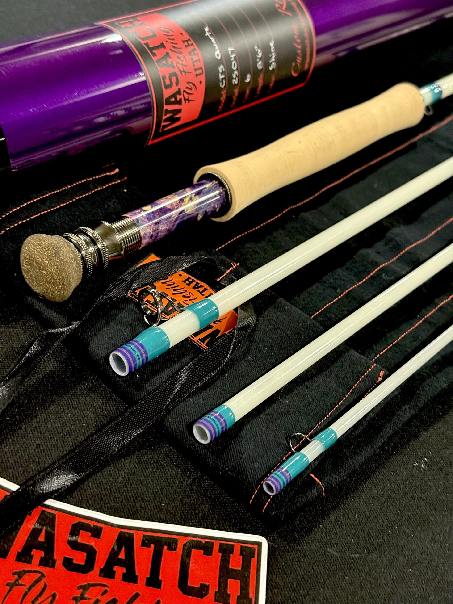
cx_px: 226
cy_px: 302
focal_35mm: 48
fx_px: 838
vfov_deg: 39.7
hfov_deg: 30.3
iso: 500
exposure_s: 1/30
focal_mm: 6.76
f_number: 1.78
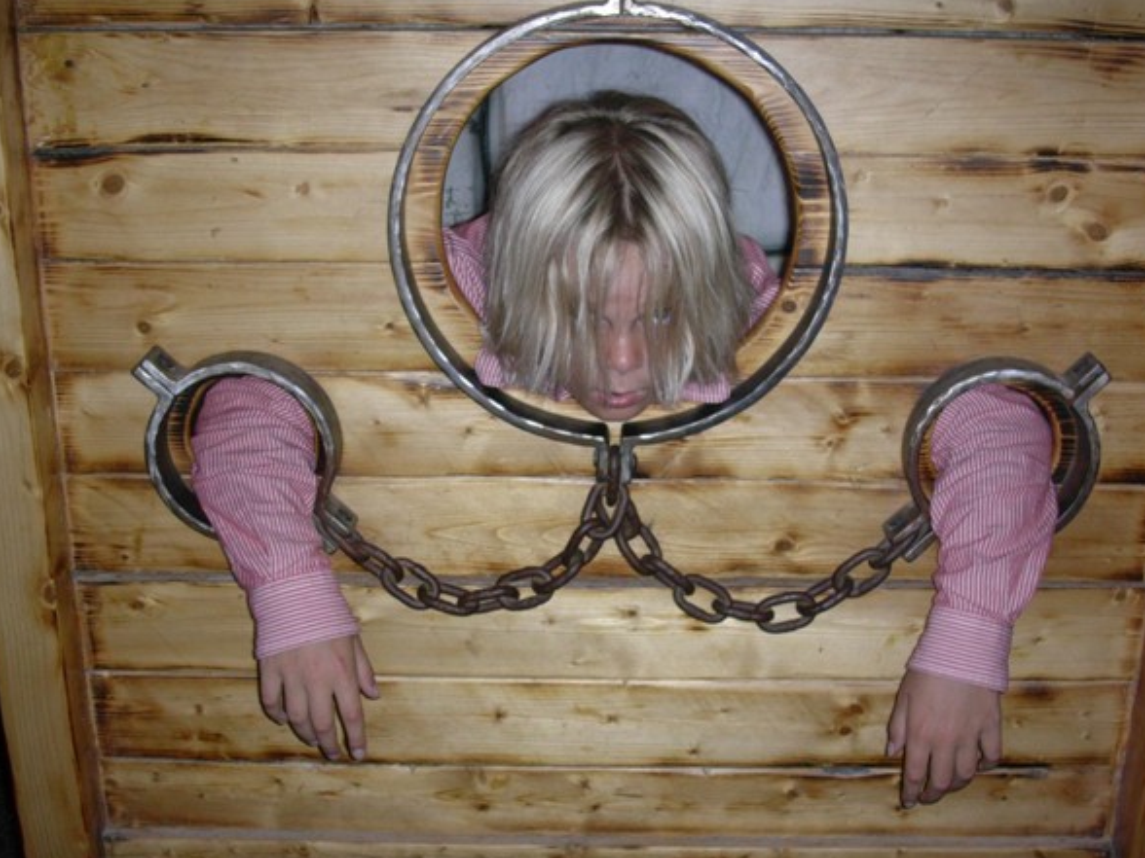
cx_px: 580
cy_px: 463
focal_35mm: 49
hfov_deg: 38.9
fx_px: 1621
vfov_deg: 29.7
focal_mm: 6.7
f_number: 2.9
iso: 70
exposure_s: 1/64
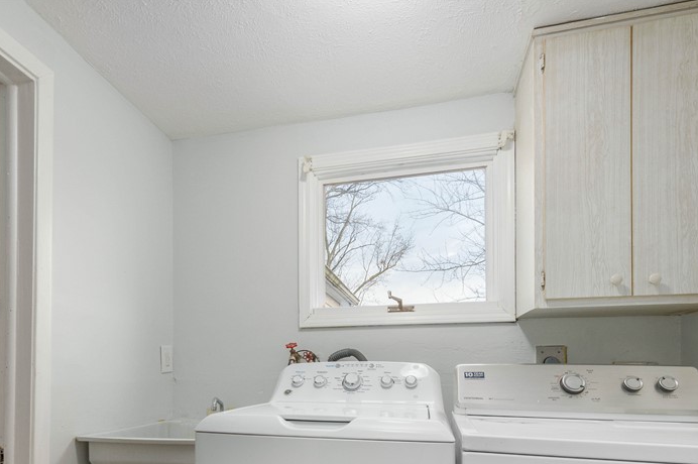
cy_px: 362
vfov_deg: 53.8
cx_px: 303
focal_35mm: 22
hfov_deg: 78.2
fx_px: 426
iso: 320
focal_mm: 14
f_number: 8
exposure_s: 1/60
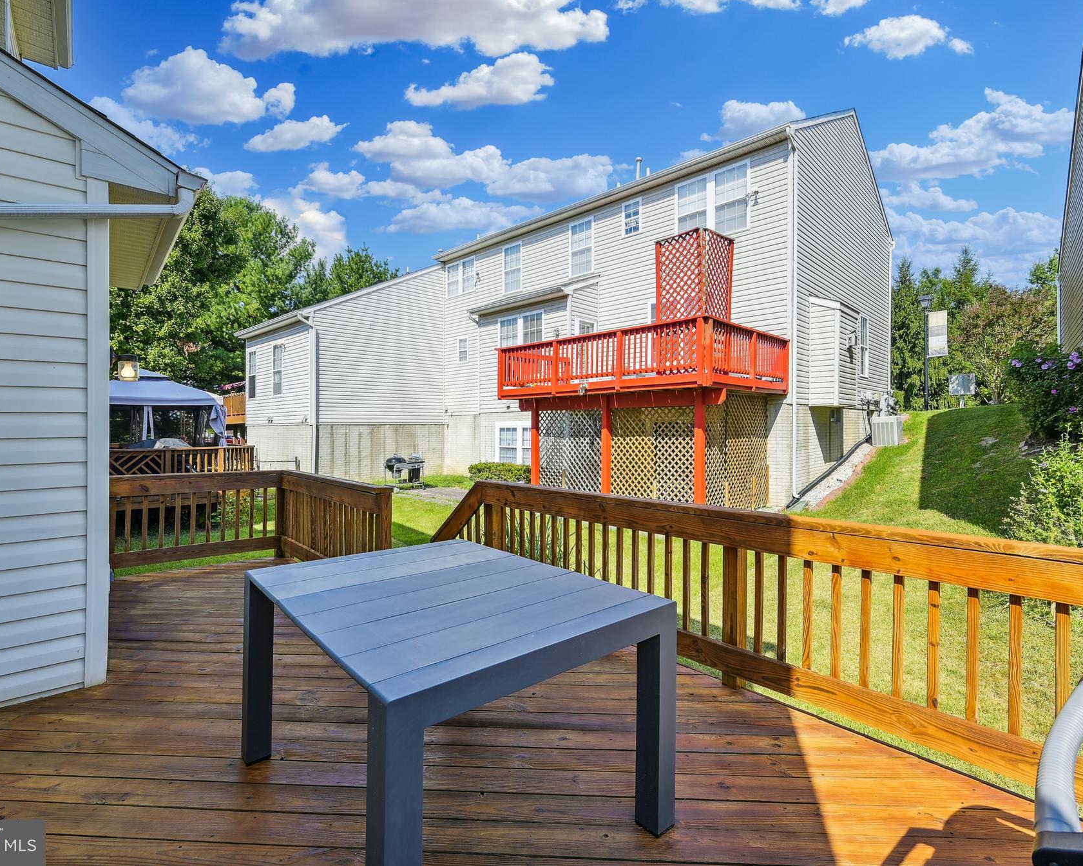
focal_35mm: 16
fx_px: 513
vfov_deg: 80.4
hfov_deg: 93.1
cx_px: 562
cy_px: 428
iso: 100
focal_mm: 14
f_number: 8
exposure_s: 1/250
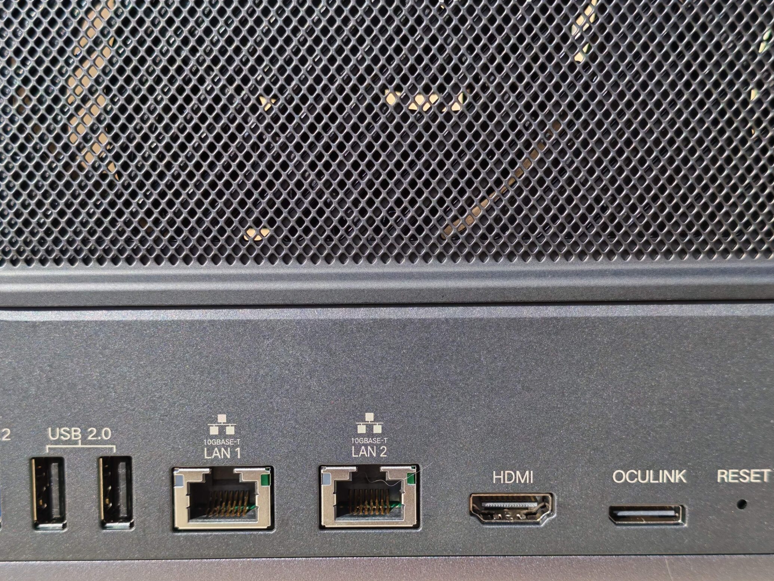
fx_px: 1274
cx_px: 371
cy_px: 333
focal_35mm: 57
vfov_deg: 25.6
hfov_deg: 33.8
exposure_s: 1/1800
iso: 50
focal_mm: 5.4
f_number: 1.6
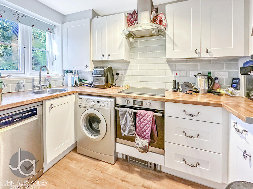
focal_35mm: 14
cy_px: 94
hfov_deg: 102.1
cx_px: 126
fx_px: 102
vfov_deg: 85.7
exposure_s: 1/50
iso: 250
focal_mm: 2.22
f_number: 2.2
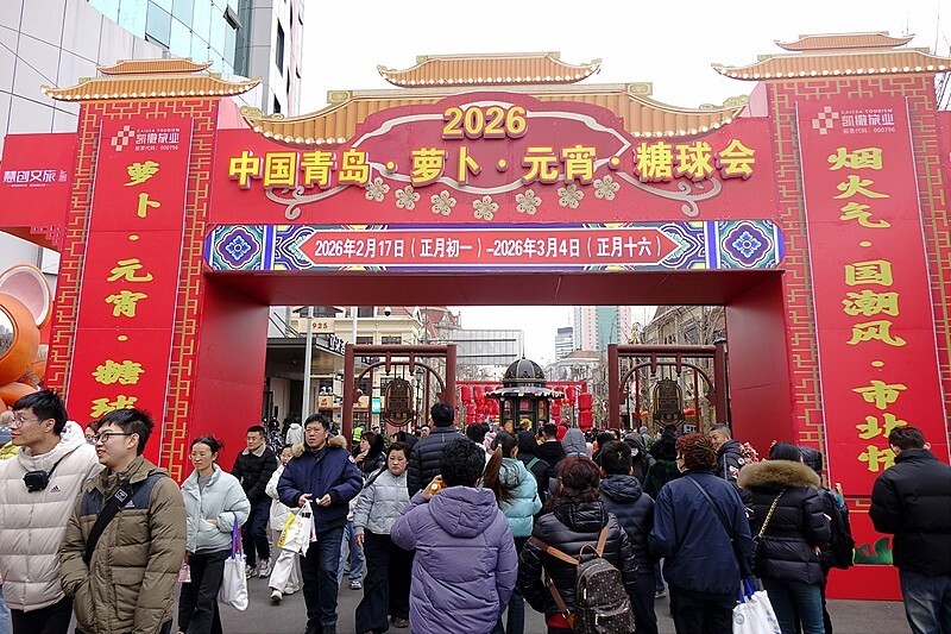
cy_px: 317
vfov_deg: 53.1
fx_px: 634
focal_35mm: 24
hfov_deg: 73.8
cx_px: 476
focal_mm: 8.8
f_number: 2.8
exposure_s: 1/320
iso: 125
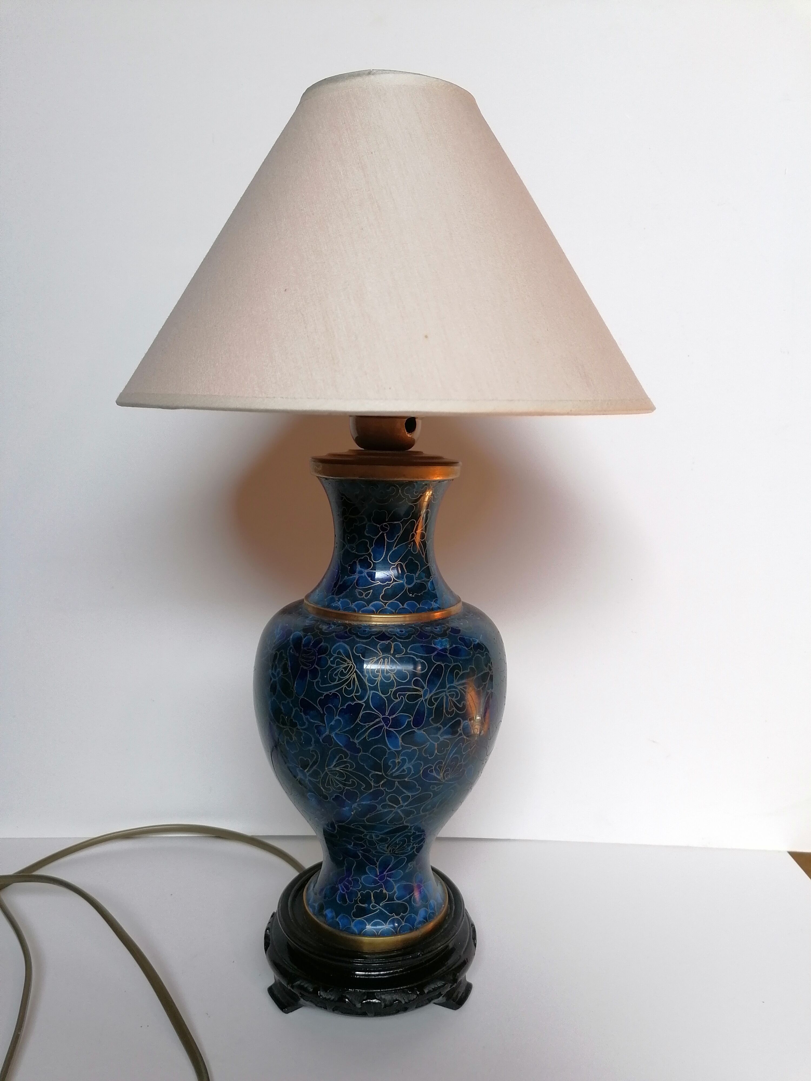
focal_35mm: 27
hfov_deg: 51.4
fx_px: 843
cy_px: 540
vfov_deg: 65.3
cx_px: 406
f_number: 1.8
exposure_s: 1/60
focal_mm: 4.75
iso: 100
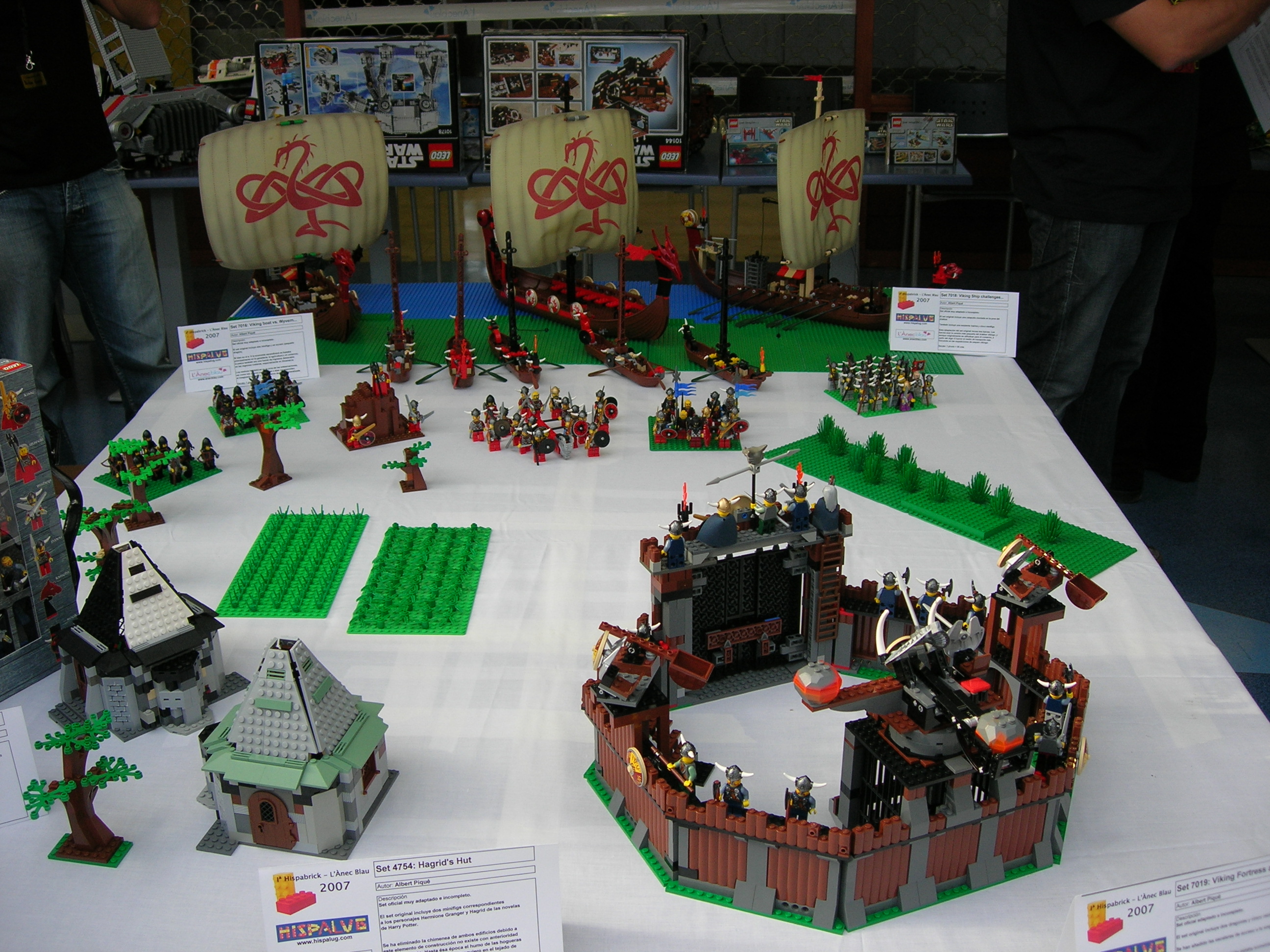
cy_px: 476
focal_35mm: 38
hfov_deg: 49.0
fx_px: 1394
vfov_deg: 37.7
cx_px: 635
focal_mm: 7.8
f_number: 2.8
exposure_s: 1/67.8
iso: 64
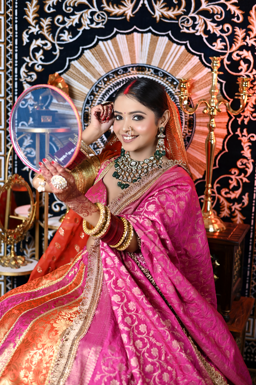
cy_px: 192
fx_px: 533
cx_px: 128
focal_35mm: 50
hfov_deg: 27.0
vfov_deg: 39.6
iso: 320
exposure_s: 1/160
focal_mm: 50
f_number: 2.8
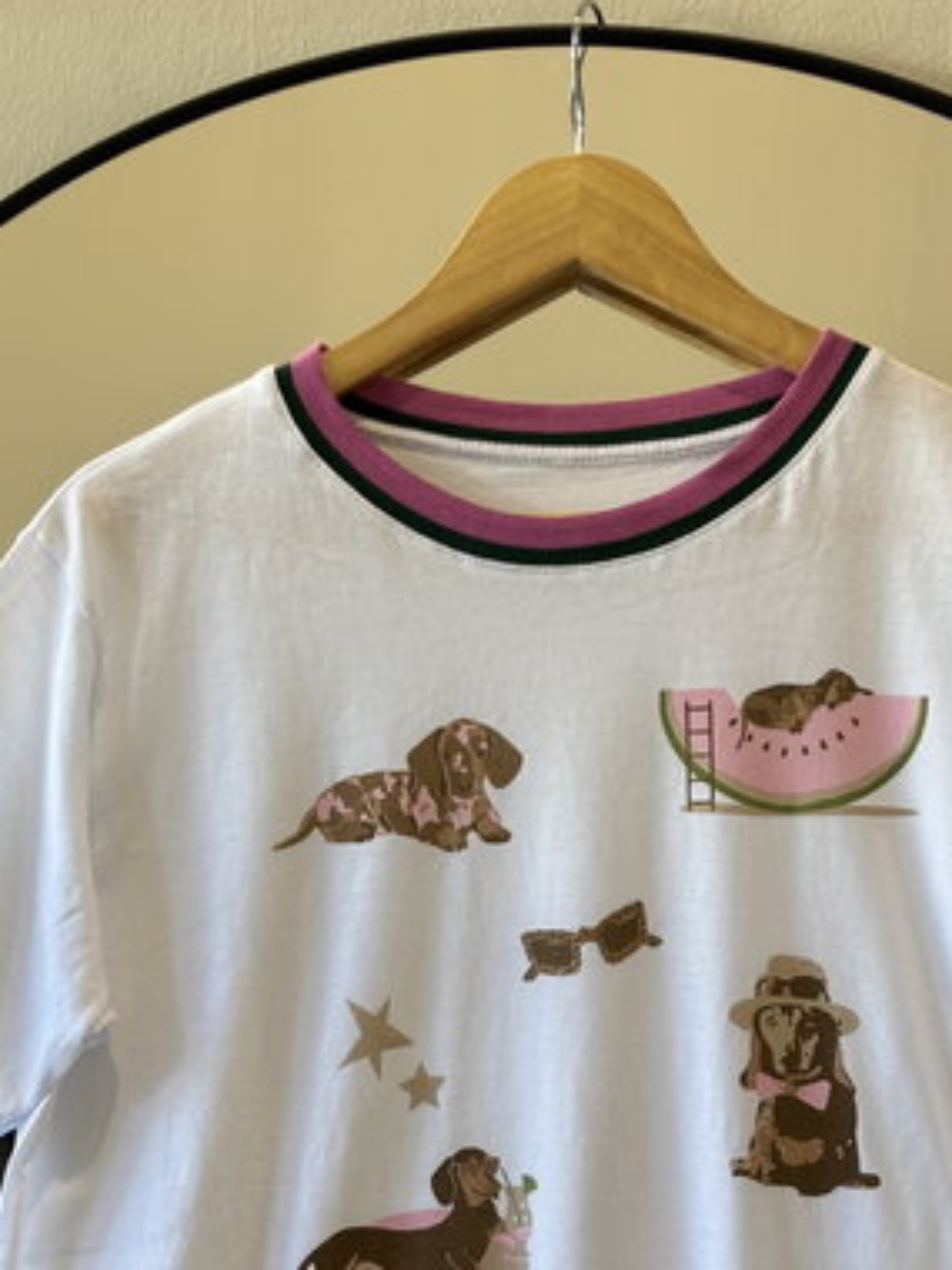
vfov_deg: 26.6
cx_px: 324
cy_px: 797
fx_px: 2677
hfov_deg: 20.1
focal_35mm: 73
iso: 50
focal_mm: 5.96
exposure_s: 1/50
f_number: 1.6
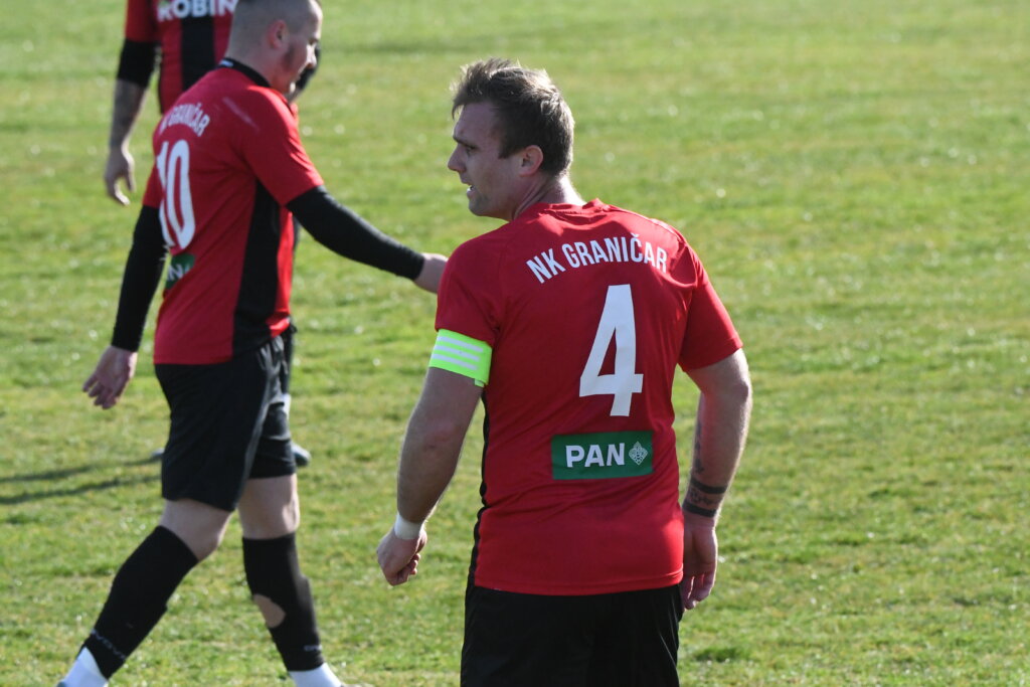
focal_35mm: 420
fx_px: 12018
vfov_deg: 3.3
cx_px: 515
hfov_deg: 4.9
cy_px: 344
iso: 6400
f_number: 10
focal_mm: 280
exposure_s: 1/6400
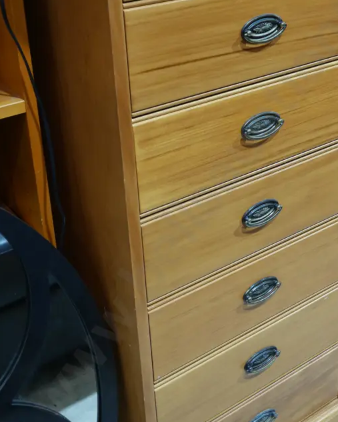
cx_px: 249
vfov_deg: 31.2
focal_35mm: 60
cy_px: 144
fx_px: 750
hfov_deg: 25.1
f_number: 4.1
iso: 500
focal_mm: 19
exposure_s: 1/60
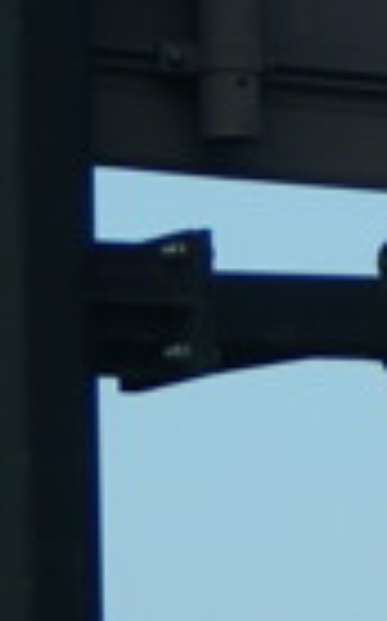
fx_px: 15338
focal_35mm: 907
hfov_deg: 1.4
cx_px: 720
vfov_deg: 2.3
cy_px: 173
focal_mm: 80
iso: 100
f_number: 9
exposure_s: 1/160
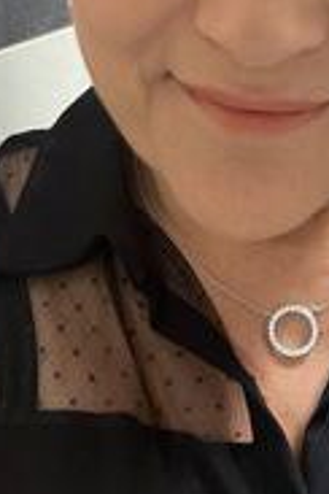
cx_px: 237
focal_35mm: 65
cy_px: 138
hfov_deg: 20.8
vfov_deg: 30.6
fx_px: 891
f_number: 1.6
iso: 640
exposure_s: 1/30
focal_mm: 5.1
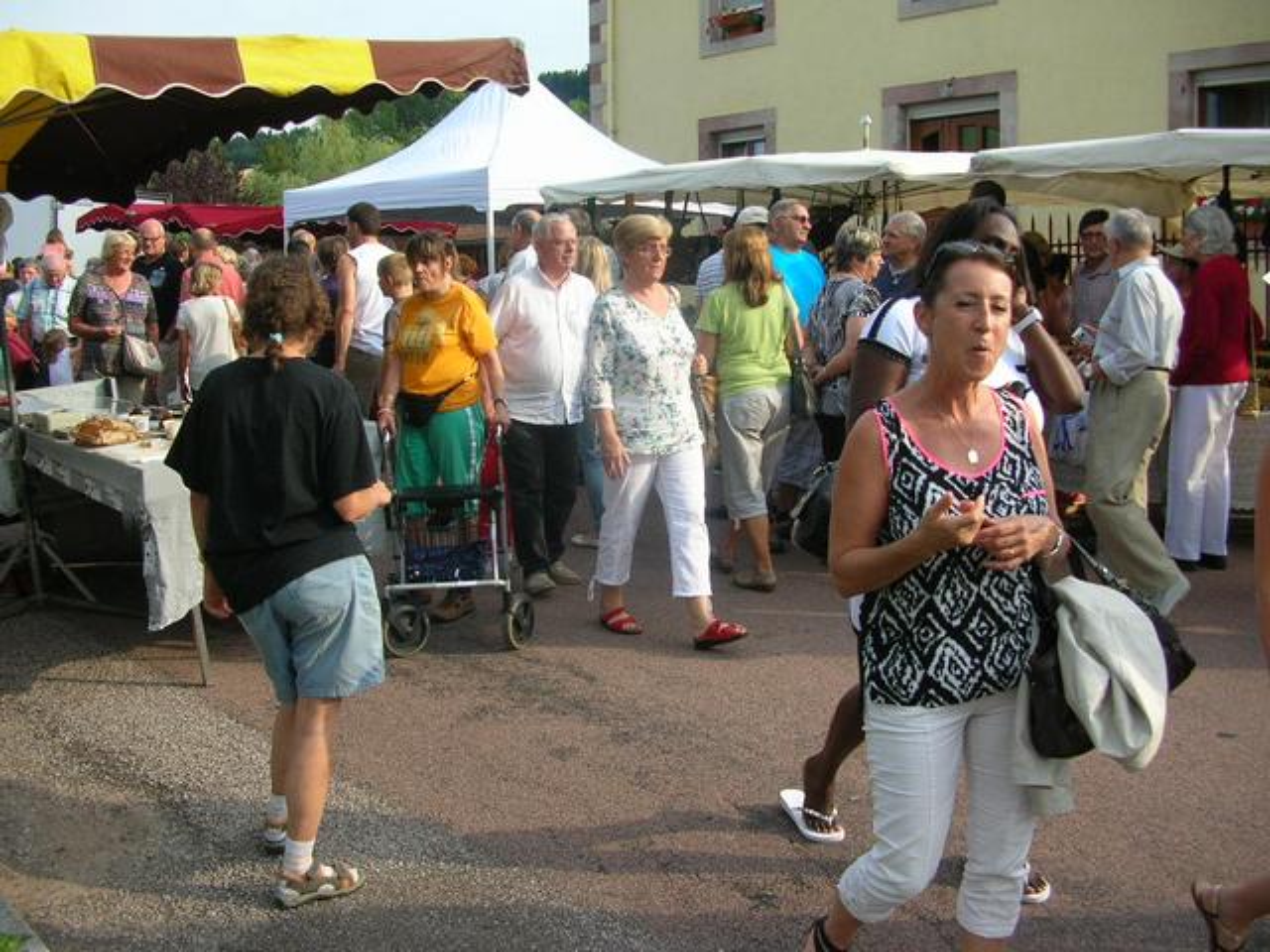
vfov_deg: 40.7
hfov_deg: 52.6
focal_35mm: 35
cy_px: 476
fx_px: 1284
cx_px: 635
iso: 50
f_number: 2.8
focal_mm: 5.8
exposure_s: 1/412
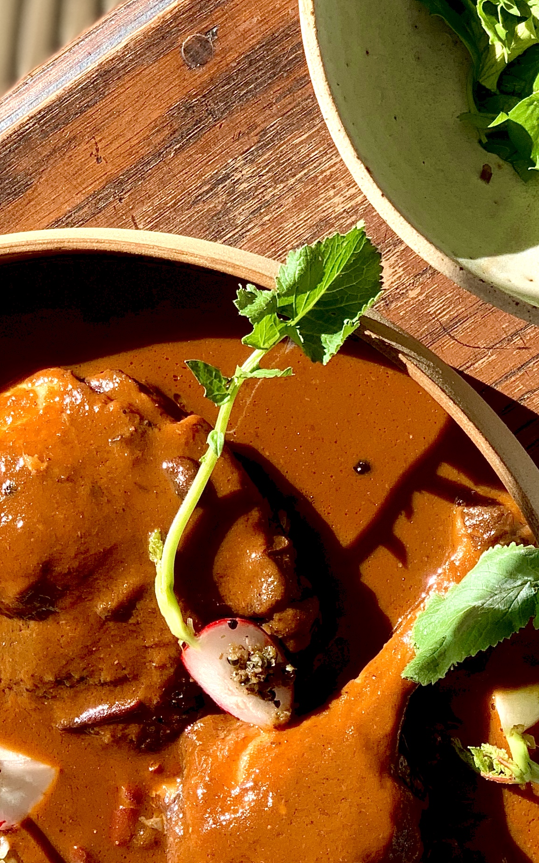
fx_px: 2844
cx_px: 482
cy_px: 617
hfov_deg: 10.8
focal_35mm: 121
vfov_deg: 17.2
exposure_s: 1/313
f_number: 2.4
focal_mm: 6
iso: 16
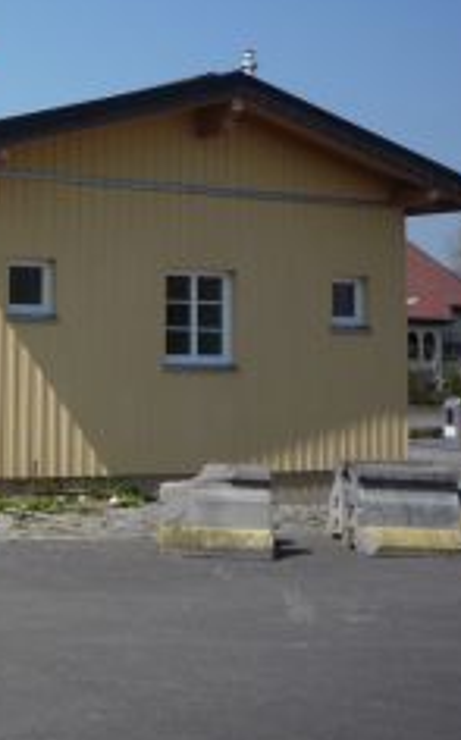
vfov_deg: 29.4
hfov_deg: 17.3
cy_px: 191
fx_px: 1390
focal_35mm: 69
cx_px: -194
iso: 100
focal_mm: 5.2
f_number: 5.6
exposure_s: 1/500
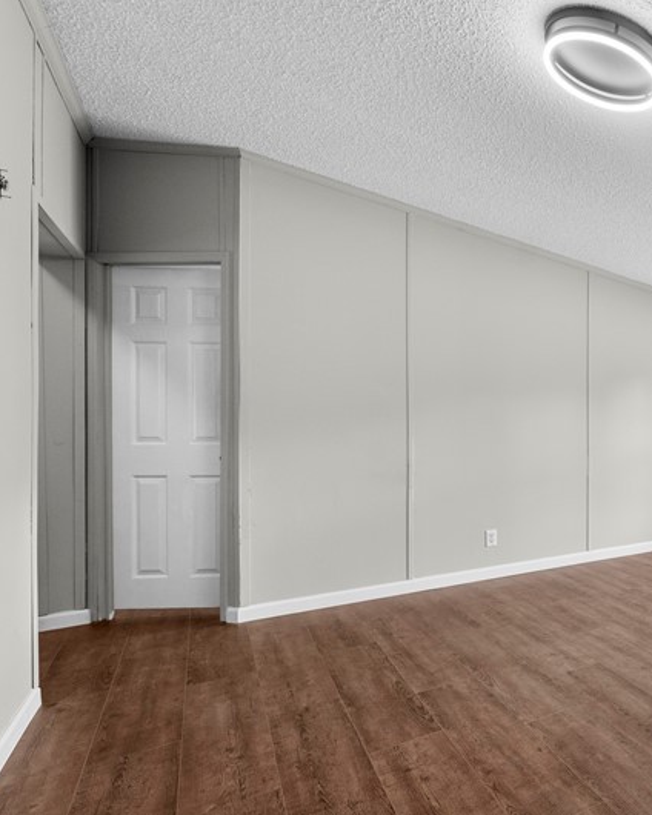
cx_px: 797
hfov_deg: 39.4
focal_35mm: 25
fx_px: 603
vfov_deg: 68.1
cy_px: 423
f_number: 6.3
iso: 1250
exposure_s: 1/25
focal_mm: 13
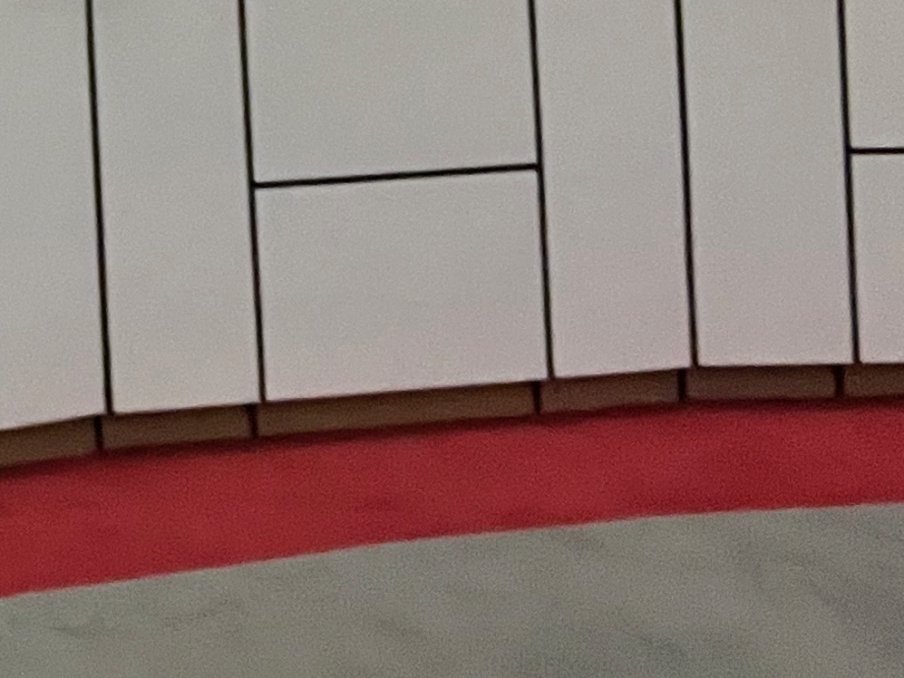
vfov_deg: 14.2
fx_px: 2429
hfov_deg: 18.1
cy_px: -524
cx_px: -562
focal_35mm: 93
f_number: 2.2
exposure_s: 1/25
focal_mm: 2.71
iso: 640
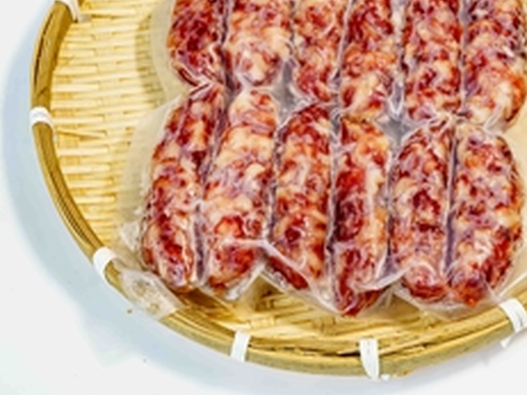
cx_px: 381
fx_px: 1726
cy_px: 50
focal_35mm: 113
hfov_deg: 17.3
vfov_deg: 13.0
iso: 500
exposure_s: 1/100
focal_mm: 56.7
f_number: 8
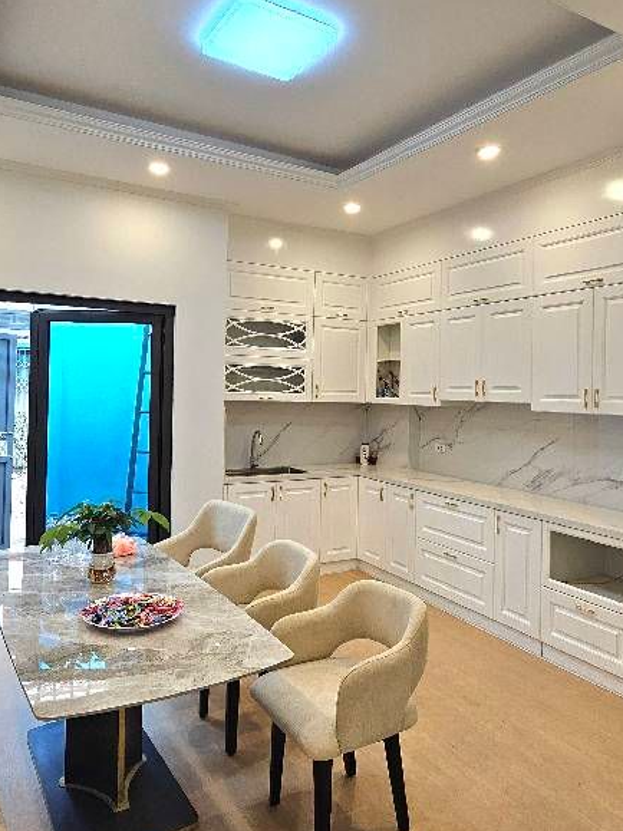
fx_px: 552
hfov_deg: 58.9
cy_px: 388
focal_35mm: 23
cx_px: 314
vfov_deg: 73.8
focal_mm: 2.2
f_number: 2.2
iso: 80
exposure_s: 1/101
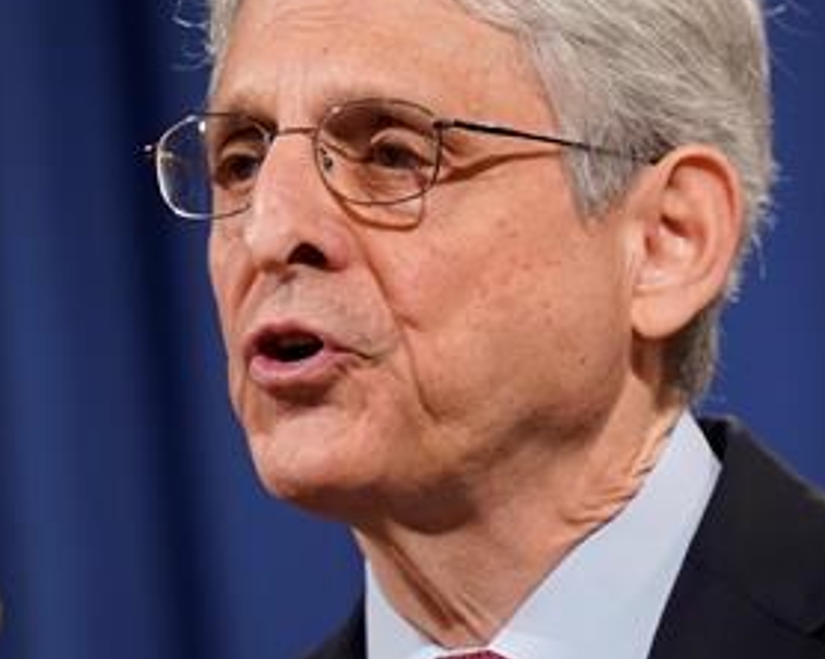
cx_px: 623
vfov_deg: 2.5
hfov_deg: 3.1
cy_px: 405
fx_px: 15006
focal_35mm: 615
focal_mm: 280
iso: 4000
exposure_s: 1/250
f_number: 4
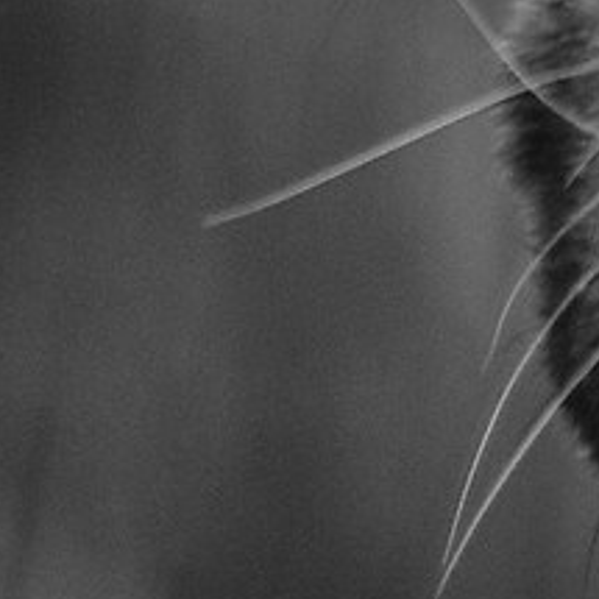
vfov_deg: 0.9
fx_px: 37099
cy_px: -747
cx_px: 1493
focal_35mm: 1895
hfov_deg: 0.9
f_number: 2.8
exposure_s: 1/2000
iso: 200
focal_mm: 200
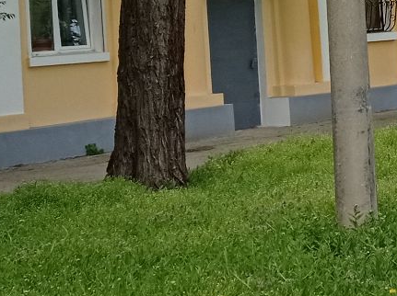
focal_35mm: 133
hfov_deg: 13.9
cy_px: -49
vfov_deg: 10.9
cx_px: 596
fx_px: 1523
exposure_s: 1/1142
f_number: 1.79
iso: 105
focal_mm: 4.74
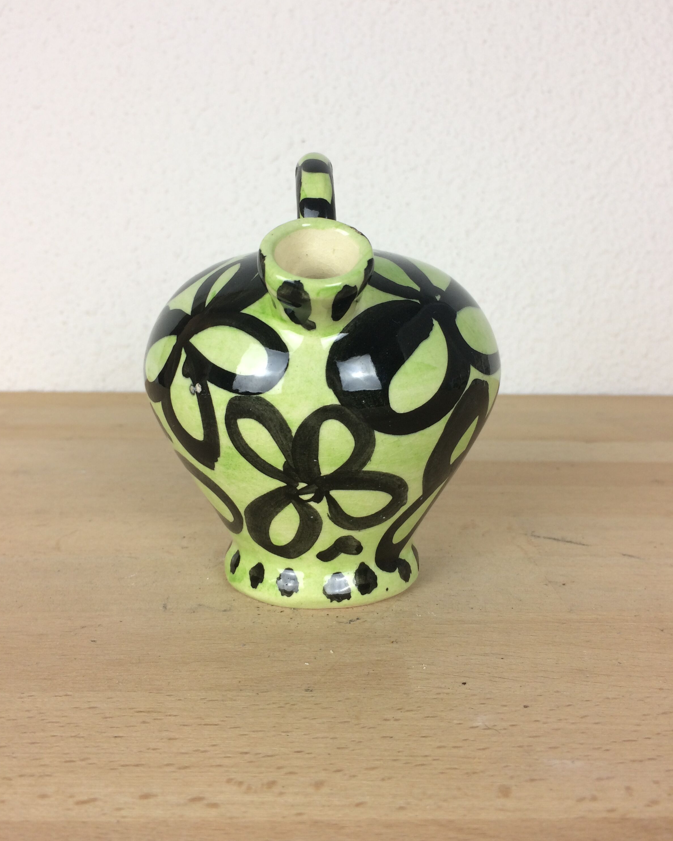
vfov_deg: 57.2
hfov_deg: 47.1
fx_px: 772
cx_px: 337
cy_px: 400
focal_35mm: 31
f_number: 2.2
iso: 40
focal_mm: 4.15
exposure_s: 1/50
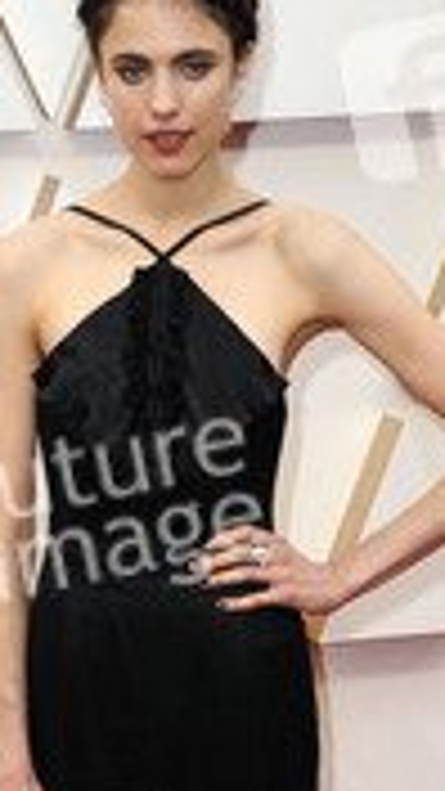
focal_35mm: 148
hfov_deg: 8.2
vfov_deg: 14.3
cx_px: 164
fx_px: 3105
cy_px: 751
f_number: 7.1
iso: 800
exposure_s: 1/250
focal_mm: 62
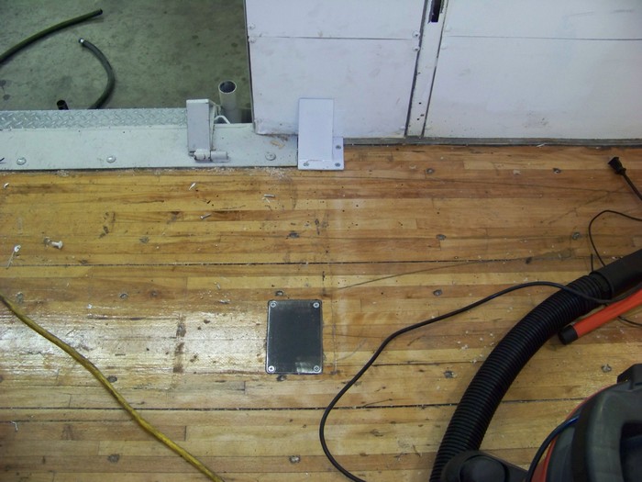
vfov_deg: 39.7
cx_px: 321
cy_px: 241
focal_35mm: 36
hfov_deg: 51.4
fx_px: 668
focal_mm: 5.85
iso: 200
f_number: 2.8
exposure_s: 1/30
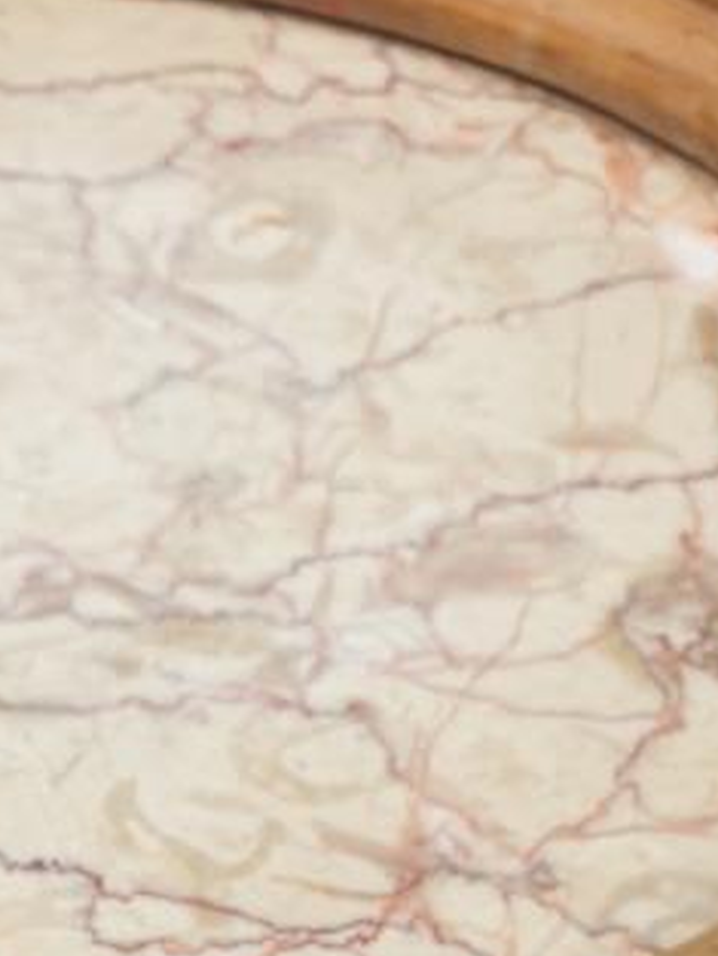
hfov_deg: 16.7
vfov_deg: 20.5
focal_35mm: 85
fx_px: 2349
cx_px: -128
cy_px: 1335
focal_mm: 4.3
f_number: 2.4
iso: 50
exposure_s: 1/100
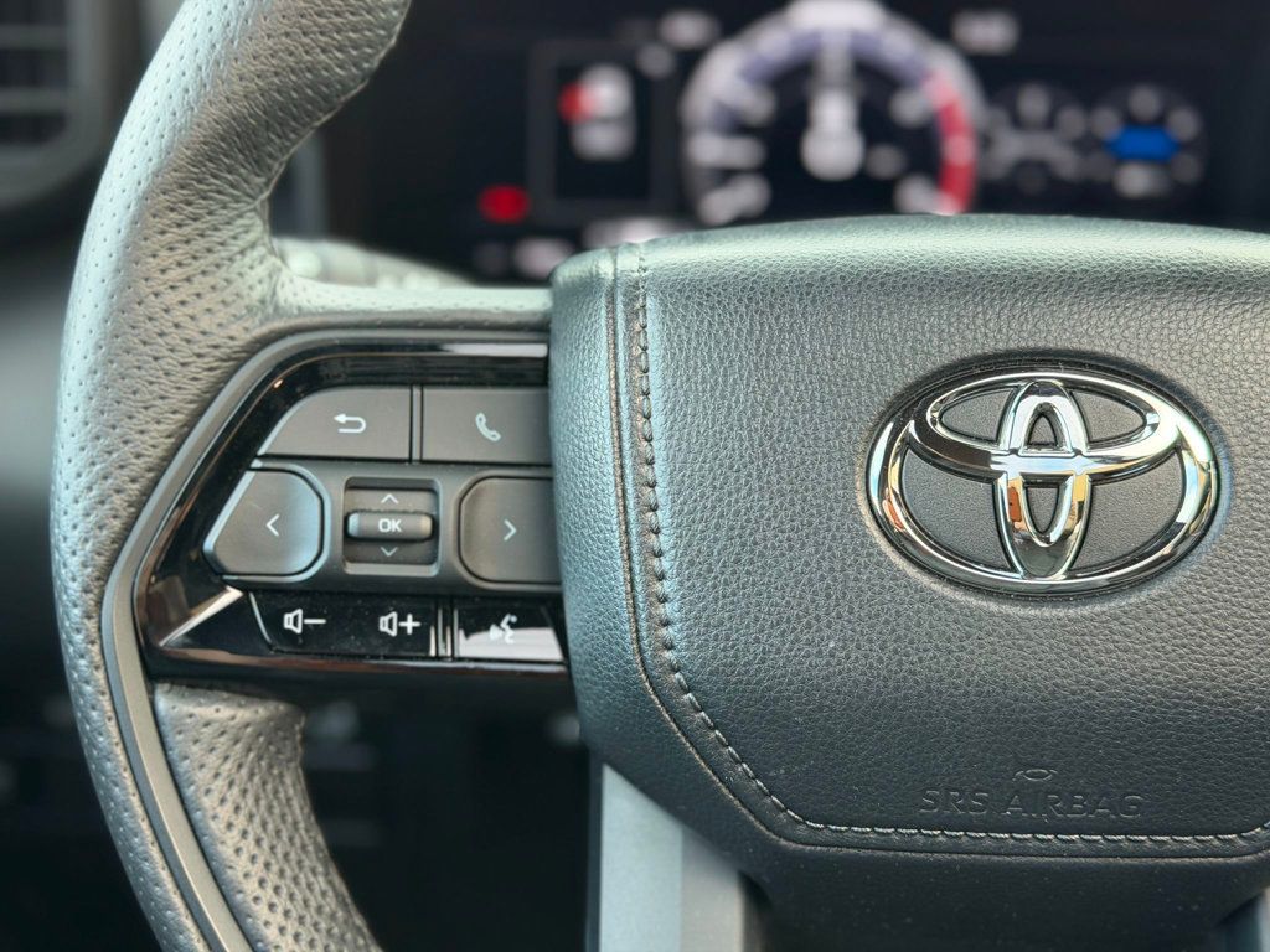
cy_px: 476
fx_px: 1761
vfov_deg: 30.3
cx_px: 635
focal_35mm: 48
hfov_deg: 39.7
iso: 160
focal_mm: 6.76
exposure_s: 1/60
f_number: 1.78
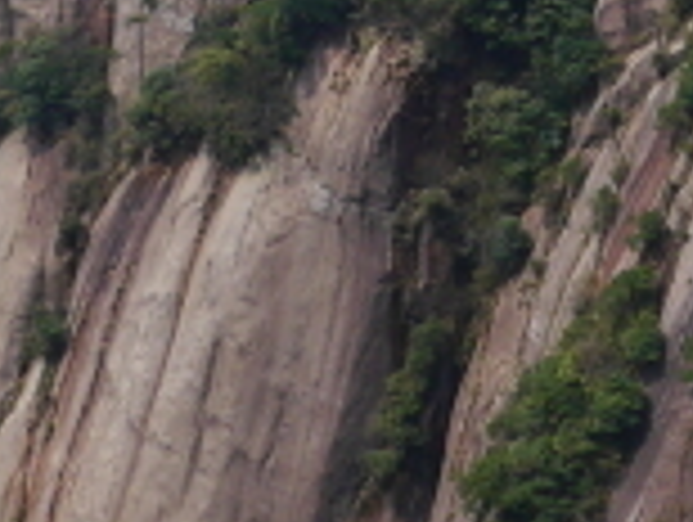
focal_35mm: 186
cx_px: 936
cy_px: -1132
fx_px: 3729
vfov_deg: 7.0
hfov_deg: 10.4
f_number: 7.1
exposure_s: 1/400
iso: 160
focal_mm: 14
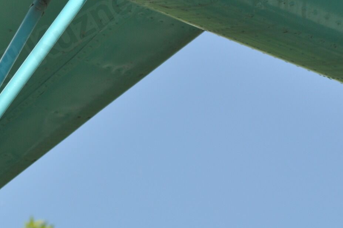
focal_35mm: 513
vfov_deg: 2.7
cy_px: 74
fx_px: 4888
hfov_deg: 4.0
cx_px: -6
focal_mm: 155
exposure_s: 1/400
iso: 200
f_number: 8
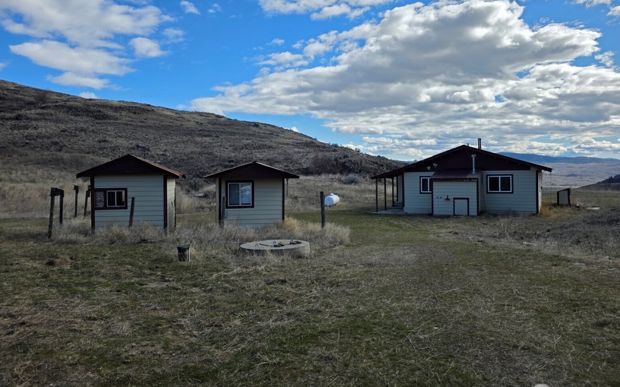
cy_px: 172
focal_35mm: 25
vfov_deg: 49.2
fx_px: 422
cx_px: 316
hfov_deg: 72.5
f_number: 1.7
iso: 80
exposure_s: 1/5447
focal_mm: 6.3
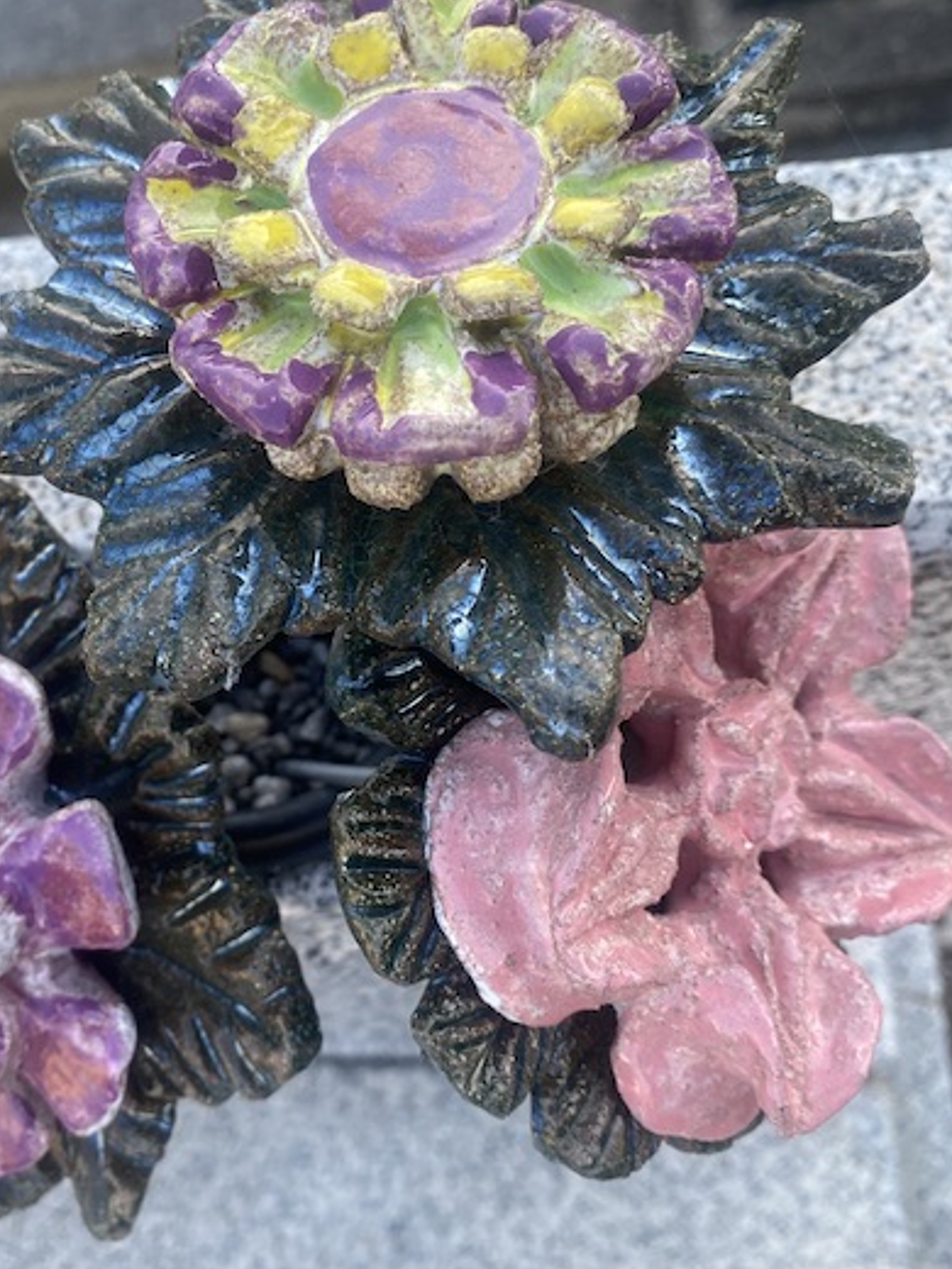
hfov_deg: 40.4
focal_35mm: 35
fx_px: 1283
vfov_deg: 52.6
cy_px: 631
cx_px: 354
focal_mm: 4.25
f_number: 1.8
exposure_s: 1/394
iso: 32
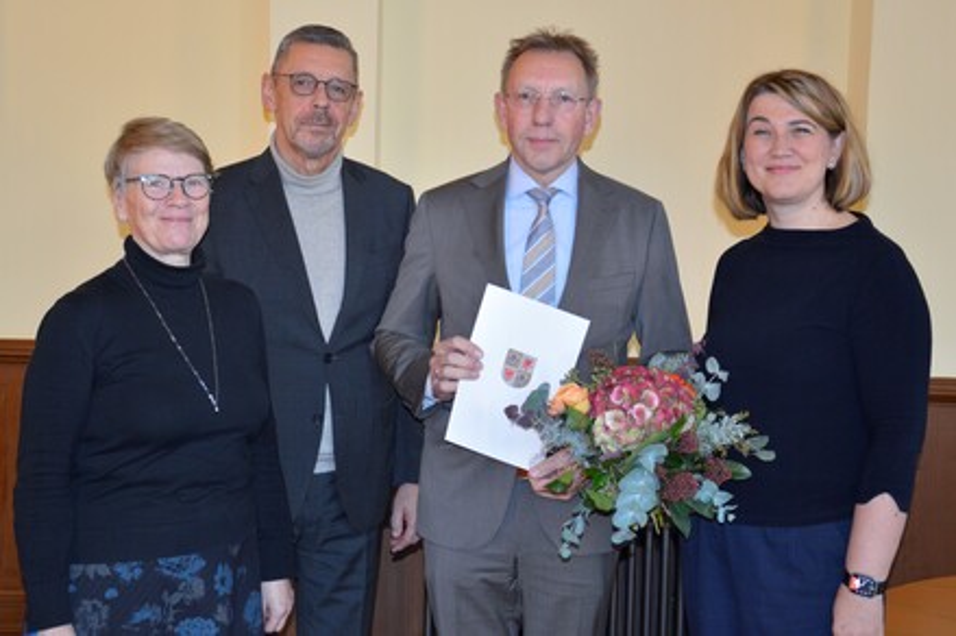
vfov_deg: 23.7
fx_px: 1512
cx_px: 478
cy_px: 318
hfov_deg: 35.1
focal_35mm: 57
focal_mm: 38
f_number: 4.5
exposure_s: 1/60
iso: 720
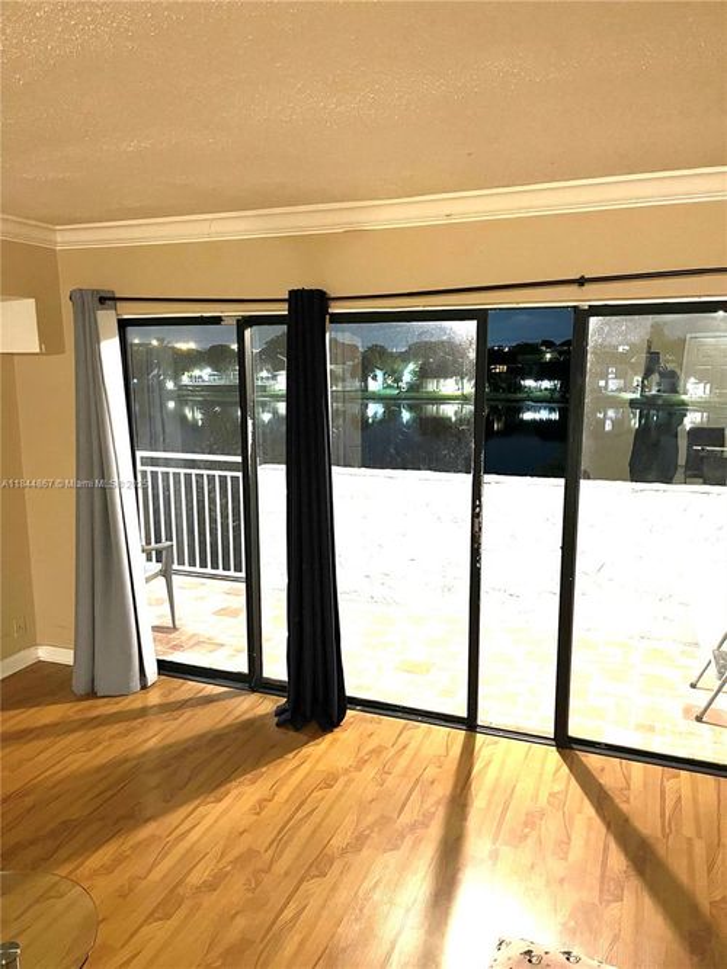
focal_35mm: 25
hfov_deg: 54.9
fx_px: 700
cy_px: 484
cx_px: 364
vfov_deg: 69.4
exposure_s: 1/29
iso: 640
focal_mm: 5.1
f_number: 1.6
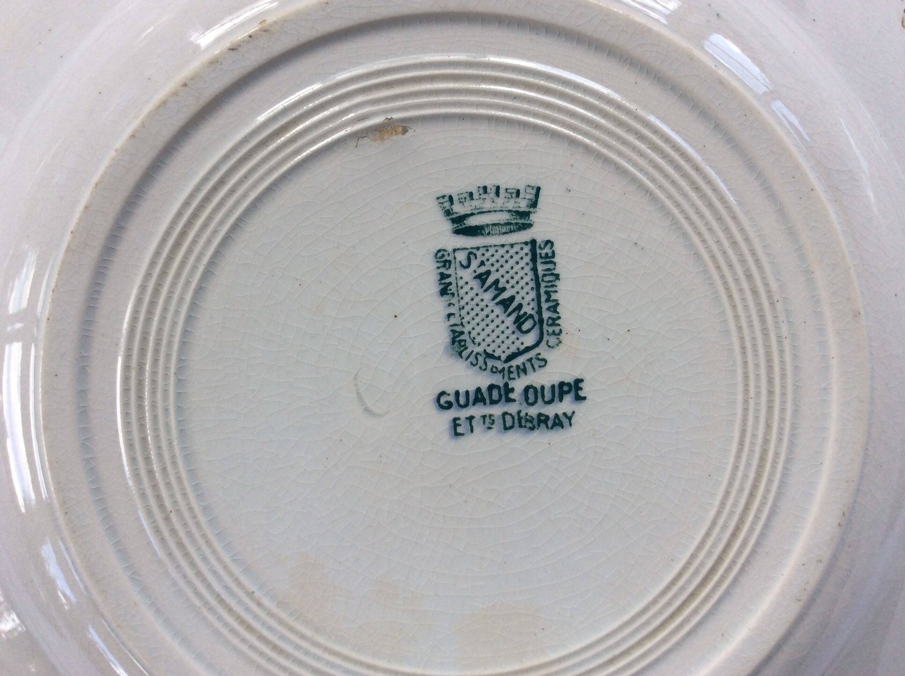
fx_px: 835
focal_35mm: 32
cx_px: 452
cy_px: 338
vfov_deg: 44.1
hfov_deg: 56.9
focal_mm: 3.3
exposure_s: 1/164
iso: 32
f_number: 2.4
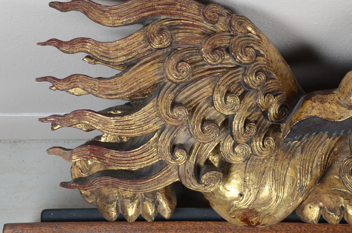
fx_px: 1772
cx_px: 177
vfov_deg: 7.5
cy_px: 100
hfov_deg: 11.3
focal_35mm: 182
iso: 200
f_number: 10
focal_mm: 105
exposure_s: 1/80
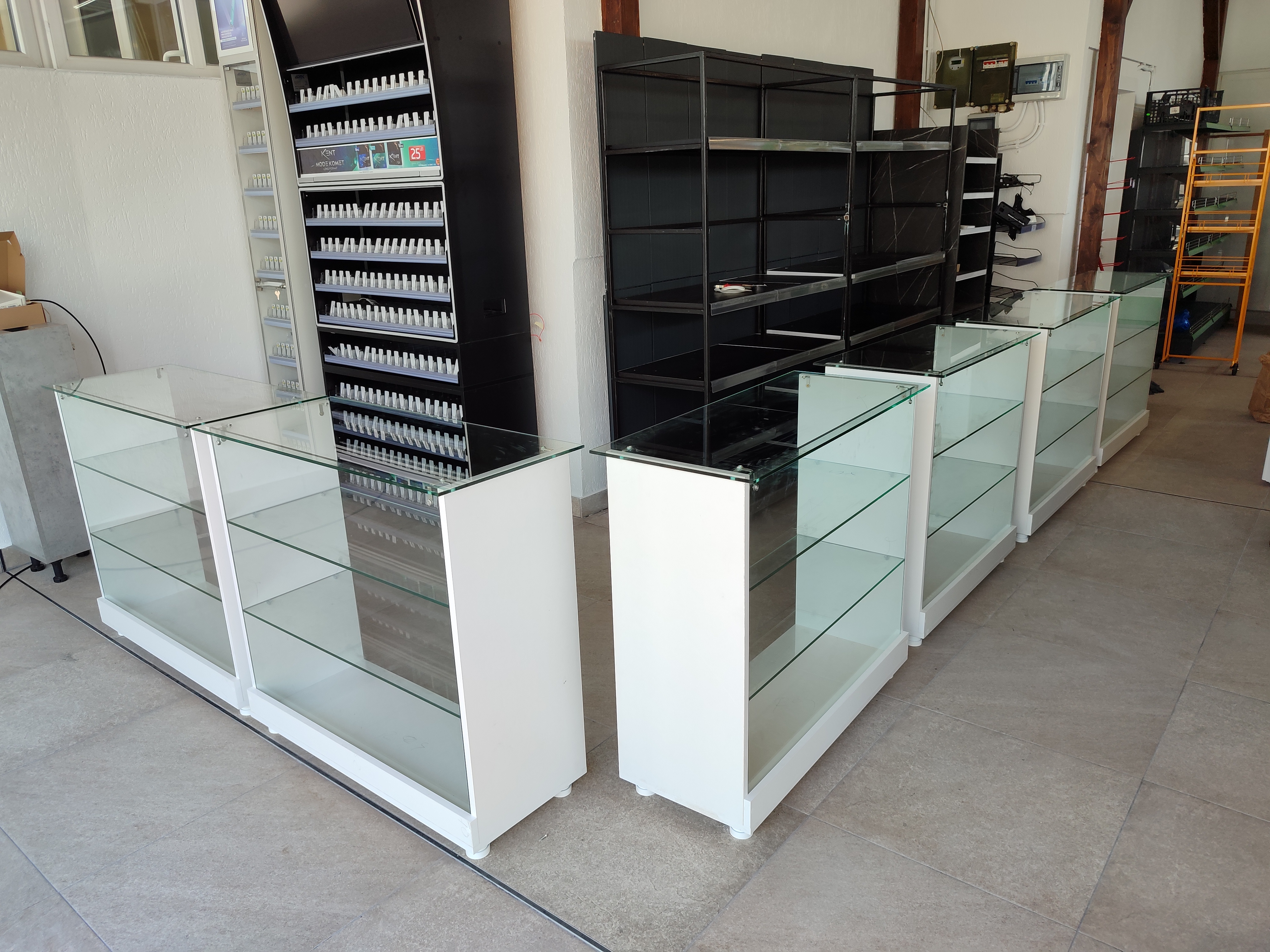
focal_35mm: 25
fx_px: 917
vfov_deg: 54.9
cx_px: 635
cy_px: 476
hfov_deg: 69.4
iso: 89
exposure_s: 1/100
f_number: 1.89
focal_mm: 5.95
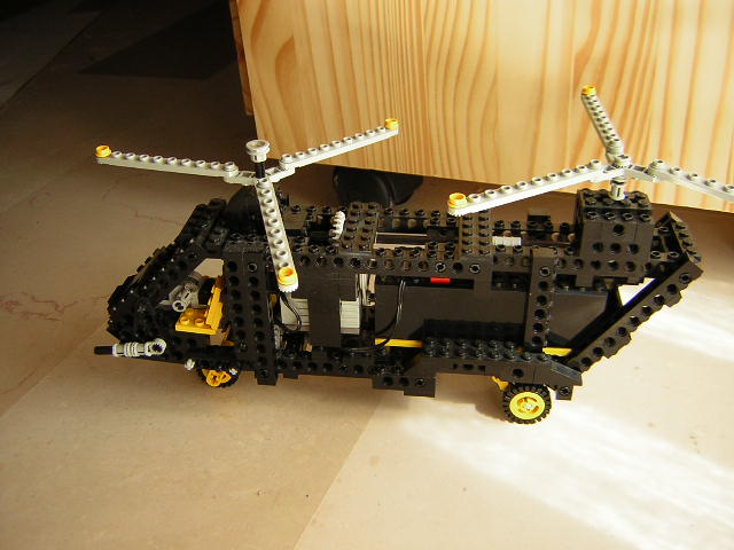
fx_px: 763
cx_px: 367
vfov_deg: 39.7
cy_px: 275
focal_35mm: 36
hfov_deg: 51.4
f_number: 2.6
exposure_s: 1/30.2
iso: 50
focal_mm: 4.7
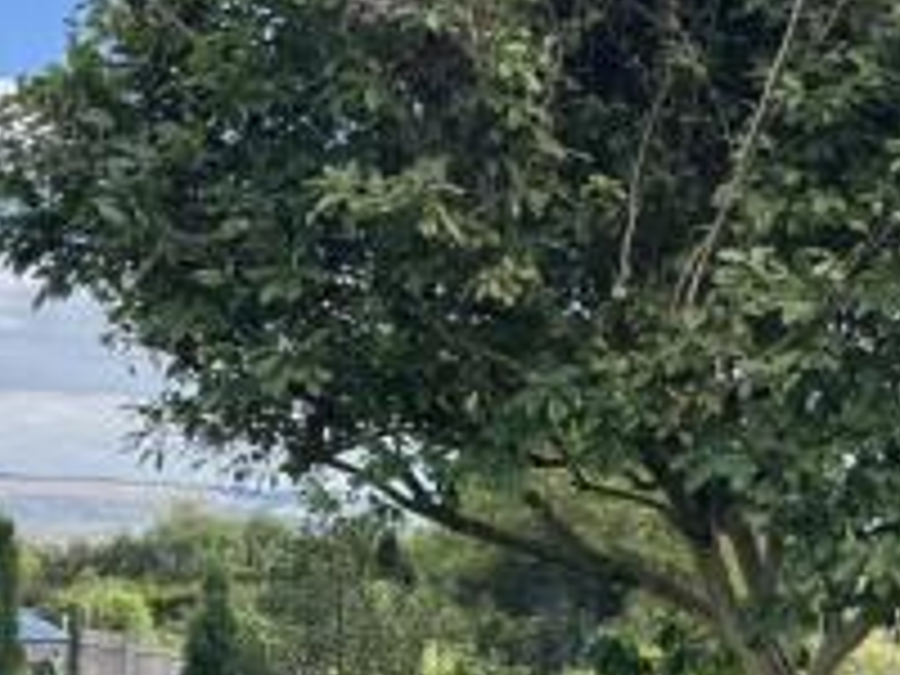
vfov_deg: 20.7
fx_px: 1820
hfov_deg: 23.8
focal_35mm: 70
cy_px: 583
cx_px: 1231
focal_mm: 6.76
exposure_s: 1/888
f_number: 1.78
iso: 80
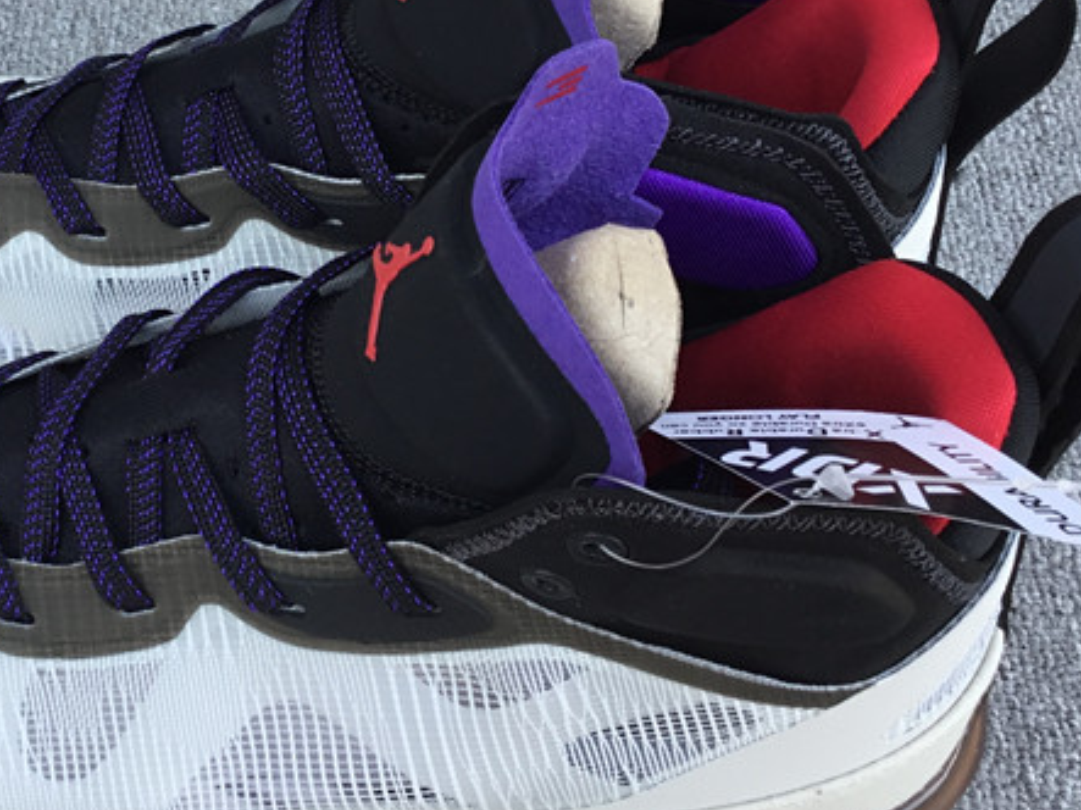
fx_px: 1967
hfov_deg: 30.3
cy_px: 265
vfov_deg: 23.2
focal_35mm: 63
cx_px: 303
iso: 25
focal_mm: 3.3
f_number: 2.4
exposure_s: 1/108
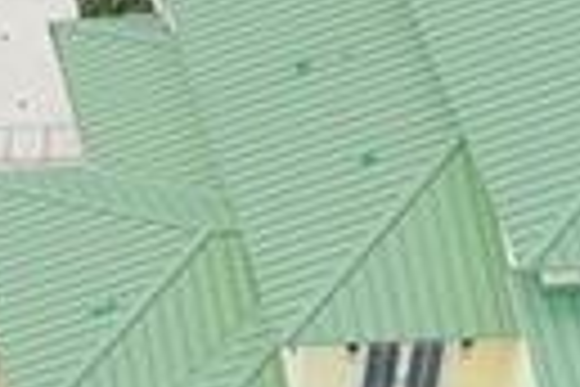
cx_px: -315
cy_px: 279
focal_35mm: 231
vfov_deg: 5.9
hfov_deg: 8.7
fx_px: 3721
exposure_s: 1/1000
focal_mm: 10.57
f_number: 2.8
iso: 100
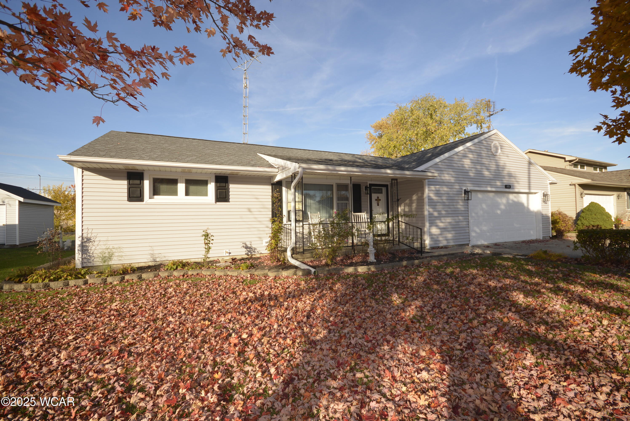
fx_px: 263
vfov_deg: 77.4
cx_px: 315
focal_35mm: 15
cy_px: 210
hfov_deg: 100.3
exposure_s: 1/200
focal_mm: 10
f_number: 7.1
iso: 100
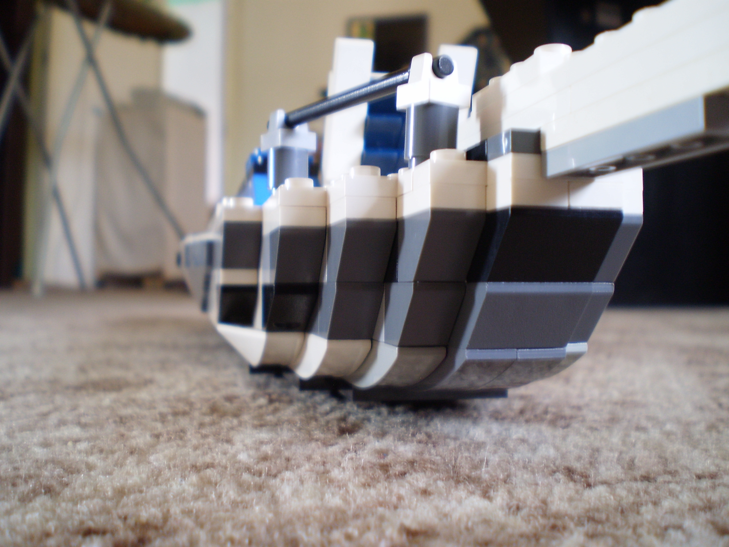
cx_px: 364
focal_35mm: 36
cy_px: 274
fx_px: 758
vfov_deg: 39.7
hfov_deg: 51.4
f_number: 3.1
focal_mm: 6.3
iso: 125
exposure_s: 1/8
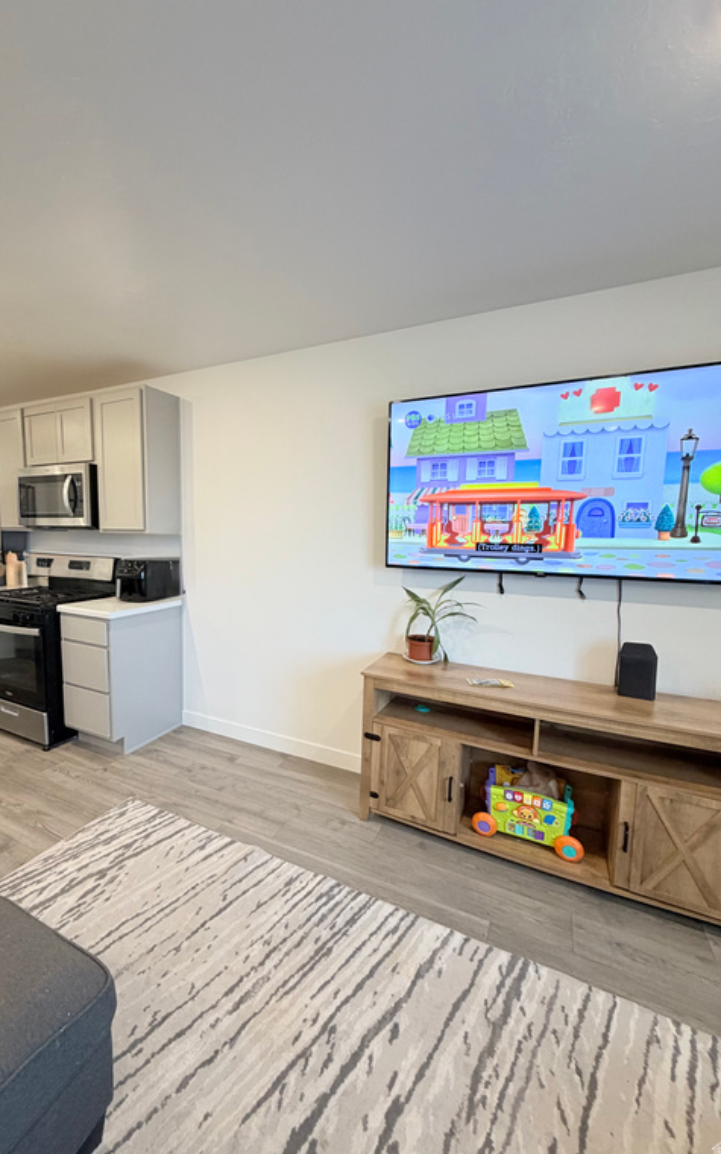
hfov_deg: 74.2
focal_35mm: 15
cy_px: 582
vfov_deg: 101.5
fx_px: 472
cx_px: 299
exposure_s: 1/60
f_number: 2.2
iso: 200
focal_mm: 2.22
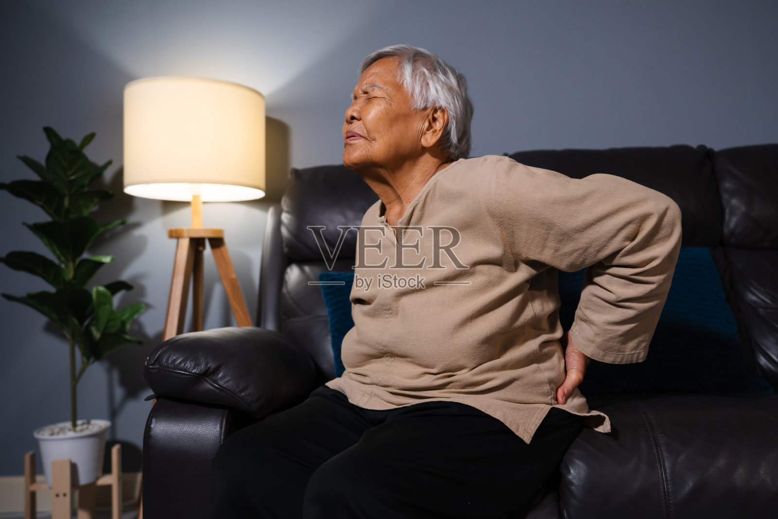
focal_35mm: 35
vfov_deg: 37.9
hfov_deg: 54.4
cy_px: 260
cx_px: 389
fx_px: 756
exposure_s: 1/50
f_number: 2.8
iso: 500
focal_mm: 35
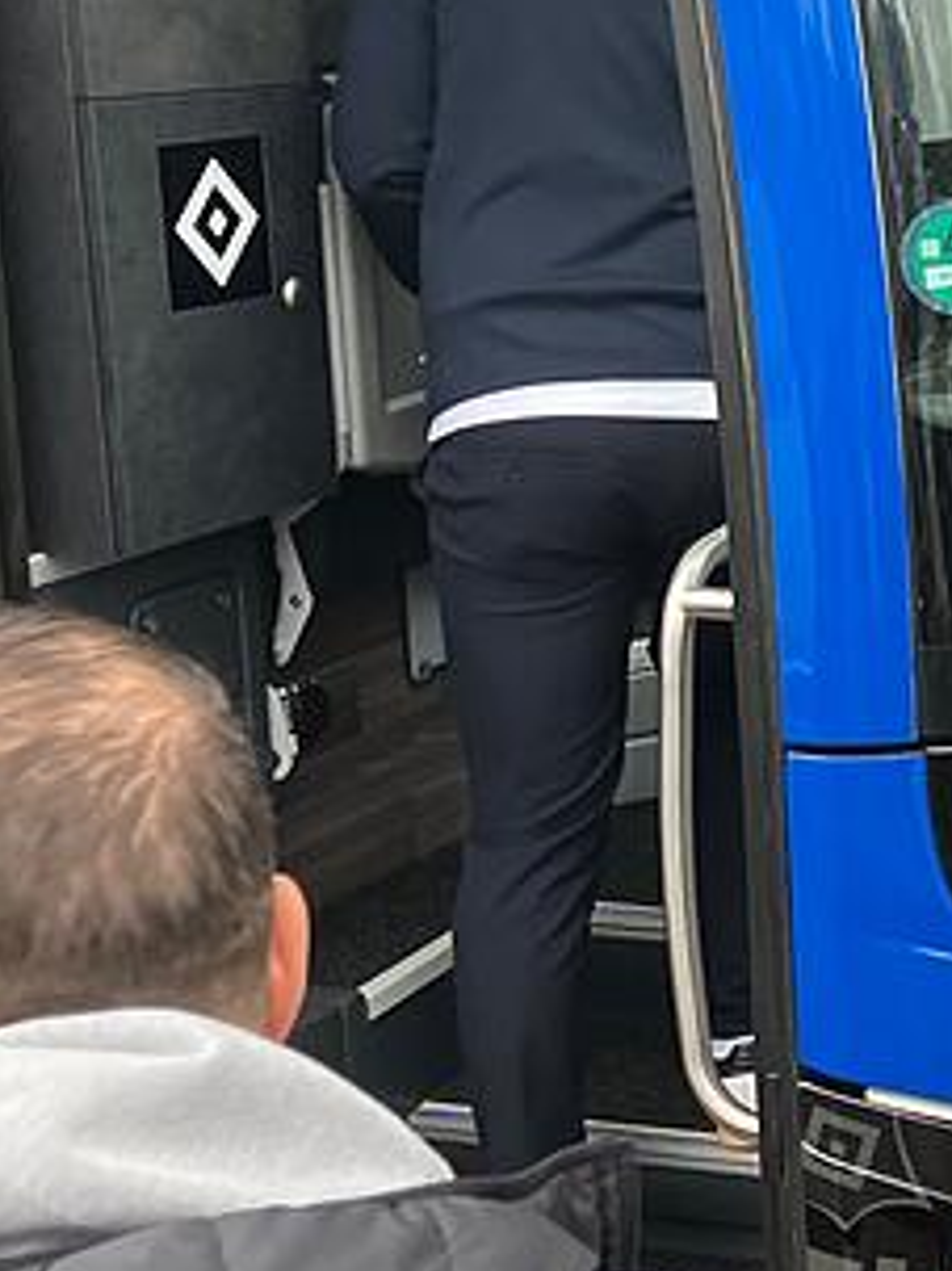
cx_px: 1399
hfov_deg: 17.4
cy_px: 552
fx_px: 2826
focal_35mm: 77
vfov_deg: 25.3
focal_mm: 3.99
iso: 80
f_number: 1.8
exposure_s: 1/100
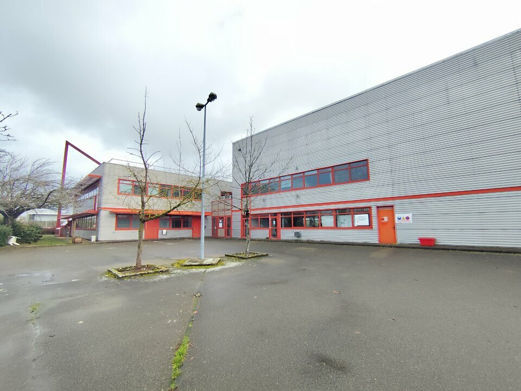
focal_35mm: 16
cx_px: 260
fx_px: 241
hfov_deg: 94.5
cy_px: 196
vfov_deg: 78.2
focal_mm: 1.65
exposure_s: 1/381
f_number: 2.2
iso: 50
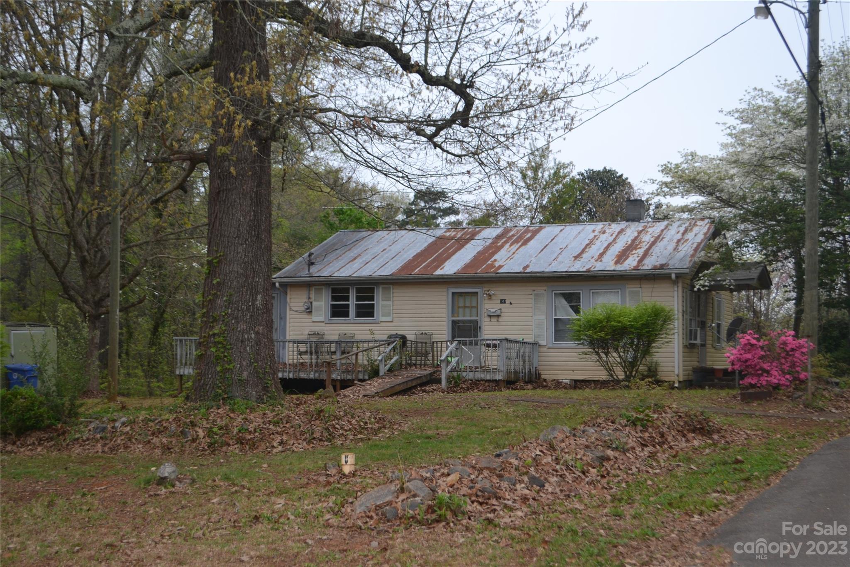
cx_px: 425
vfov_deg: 28.1
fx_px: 1133
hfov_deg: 41.1
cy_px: 284
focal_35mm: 48
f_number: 4.8
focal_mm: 32
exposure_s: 1/125
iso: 220
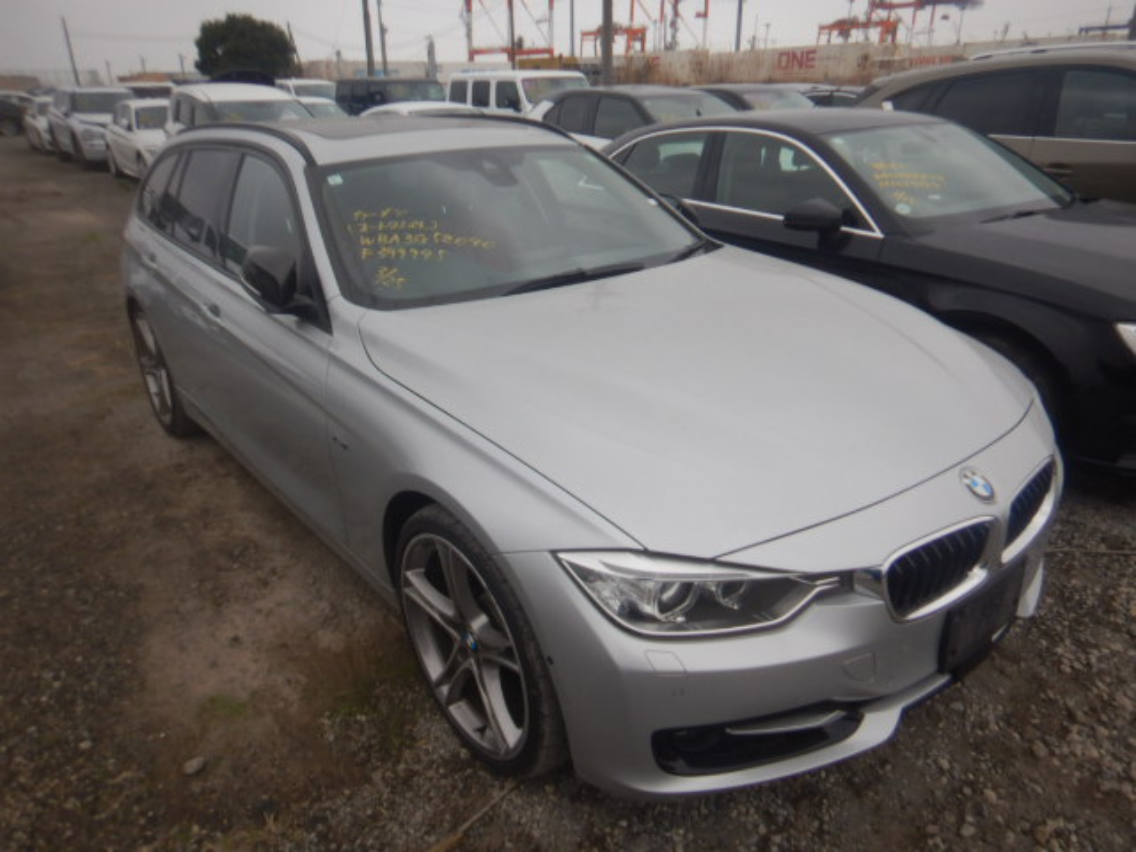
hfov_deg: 71.6
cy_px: 426
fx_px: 788
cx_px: 568
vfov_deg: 56.8
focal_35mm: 24
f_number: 2.8
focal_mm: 4.3
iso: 125
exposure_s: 1/160
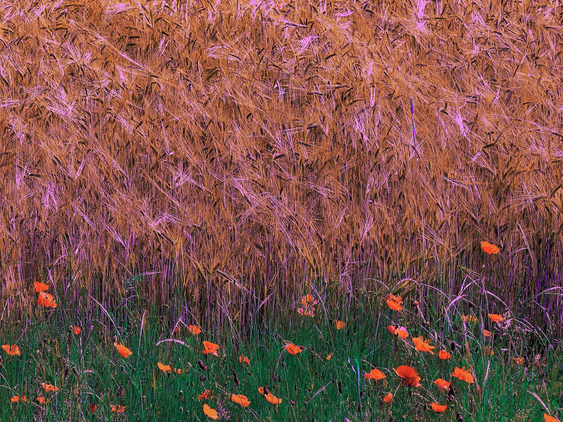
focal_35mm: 158
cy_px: 246
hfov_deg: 12.5
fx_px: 2569
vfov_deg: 9.4
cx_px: 190
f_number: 5
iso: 100
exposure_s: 1/500
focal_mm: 70
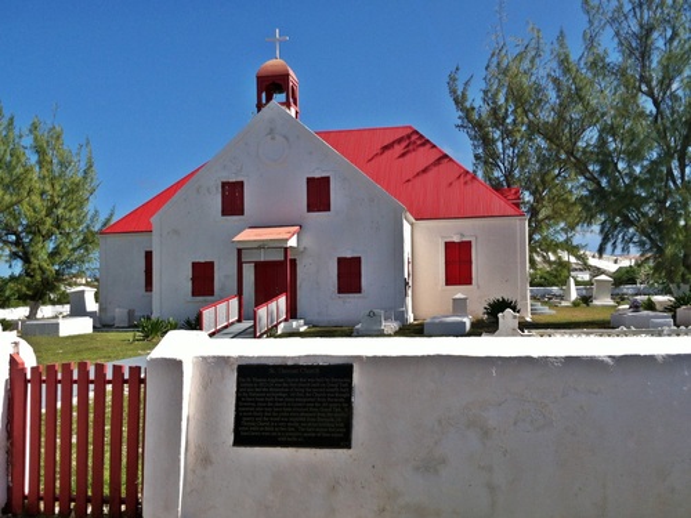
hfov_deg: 52.6
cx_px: 346
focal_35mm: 35
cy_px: 259
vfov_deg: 40.7
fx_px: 699
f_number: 2.8
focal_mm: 3.85
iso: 80
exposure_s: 1/1364
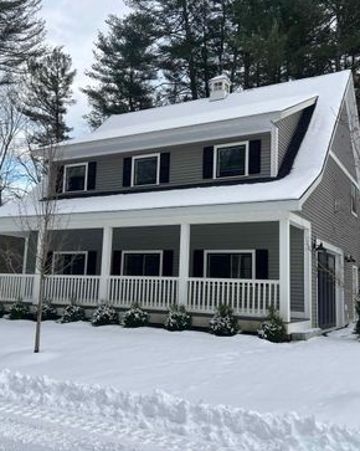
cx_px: 174
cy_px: 219
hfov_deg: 42.2
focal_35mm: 35
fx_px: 467
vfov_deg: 51.5
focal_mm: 5.7
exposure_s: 1/1553
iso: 50
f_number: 1.5
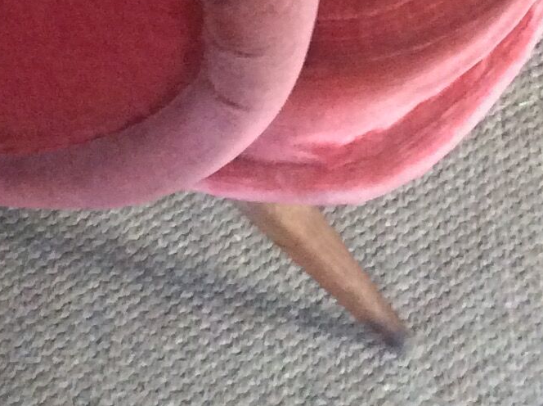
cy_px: -186
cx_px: 293
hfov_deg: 15.8
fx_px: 1958
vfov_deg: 11.4
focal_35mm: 125
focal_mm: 3.3
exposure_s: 1/20
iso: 320
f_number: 2.4
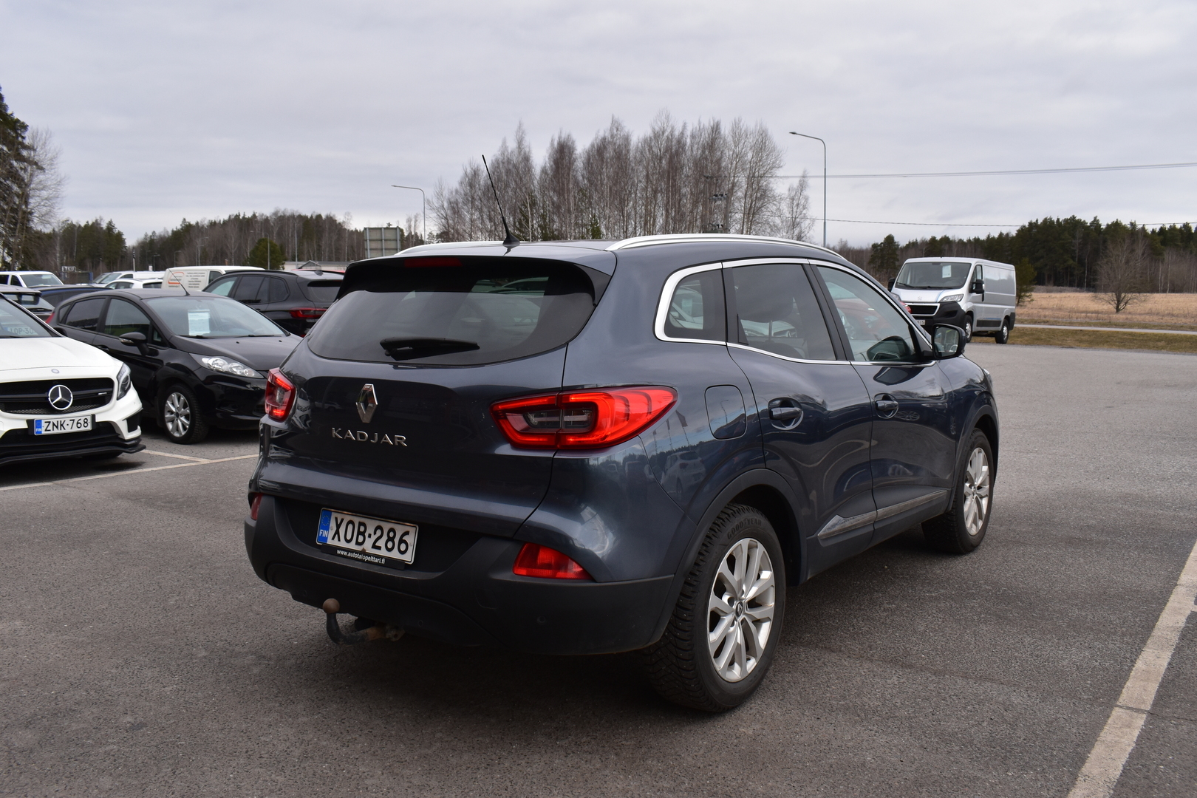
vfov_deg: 41.7
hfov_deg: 59.5
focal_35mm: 32
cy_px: 399
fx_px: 1047
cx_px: 598
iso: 400
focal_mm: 21
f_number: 9.5
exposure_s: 1/250
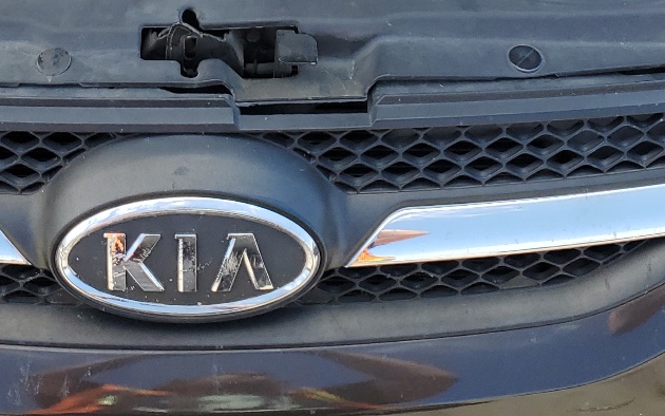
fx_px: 1269
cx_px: 252
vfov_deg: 16.9
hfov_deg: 29.3
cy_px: -208
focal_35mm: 70
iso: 50
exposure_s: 1/1250
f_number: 1.5
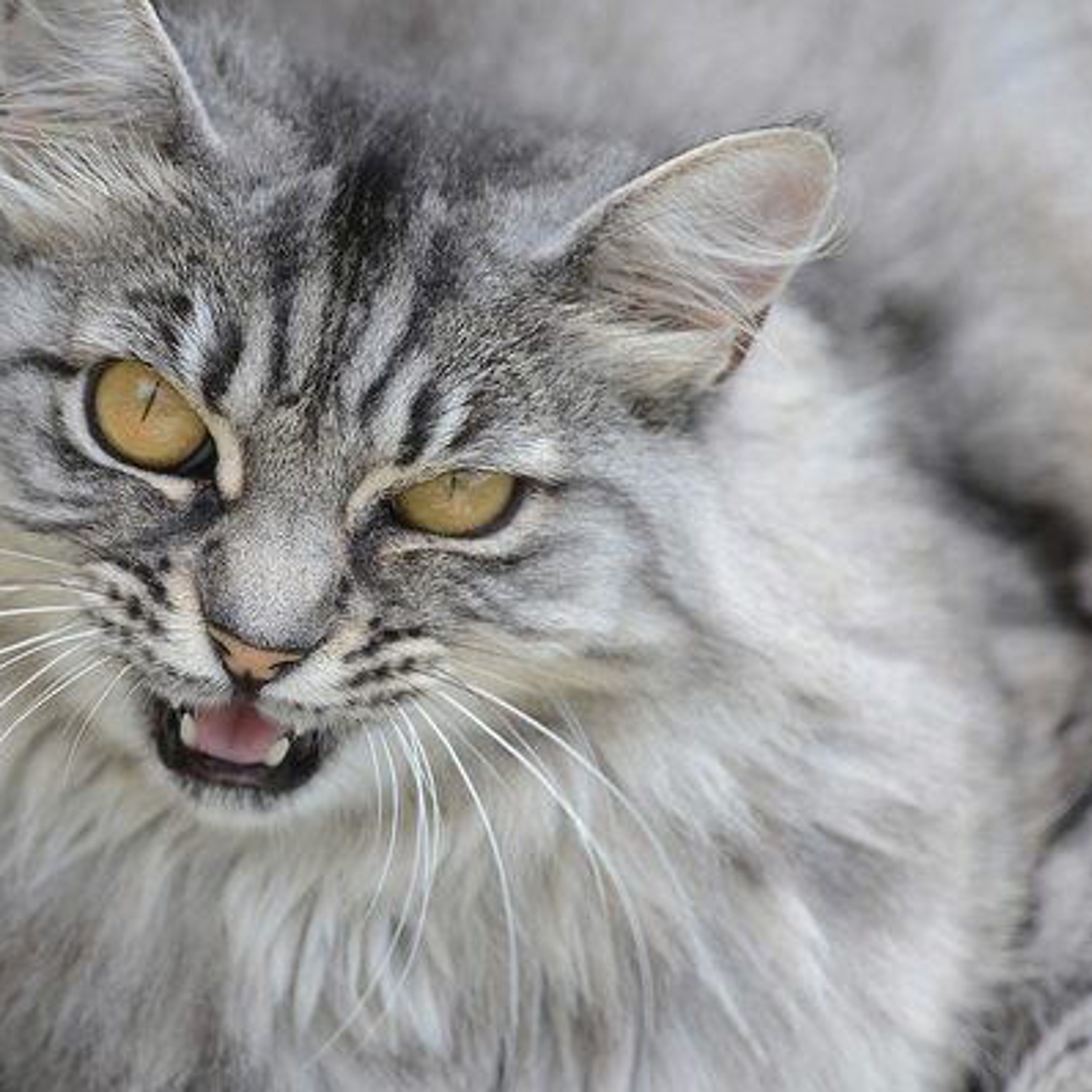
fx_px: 22878
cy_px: 546
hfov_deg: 2.7
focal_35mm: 641
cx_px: 288
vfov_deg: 2.7
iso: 800
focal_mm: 500
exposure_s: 1/500
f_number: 9.5
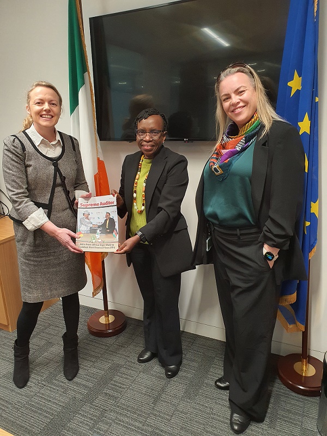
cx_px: 164
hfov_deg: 53.1
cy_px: 218
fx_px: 327
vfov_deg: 67.3
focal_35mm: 26
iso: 400
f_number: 2.4
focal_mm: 4.3
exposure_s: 1/50
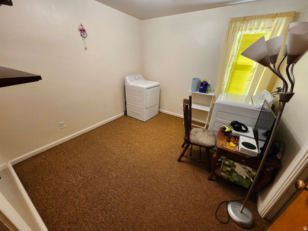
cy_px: 116
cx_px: 154
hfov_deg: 106.2
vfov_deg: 89.9
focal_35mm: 13
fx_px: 116
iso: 320
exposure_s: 1/60
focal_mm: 1.74
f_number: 2.2
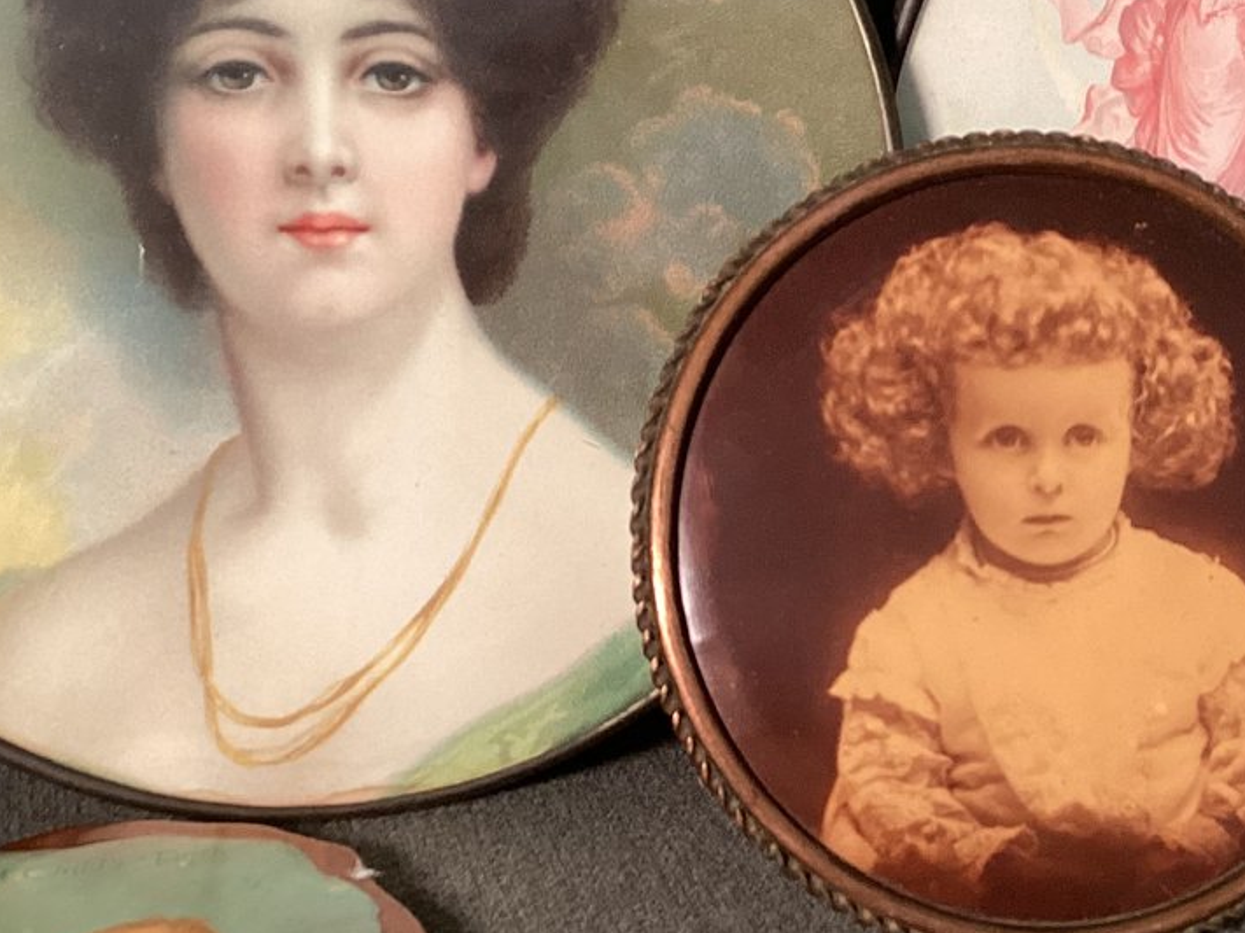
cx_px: 927
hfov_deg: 29.0
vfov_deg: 22.2
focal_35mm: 66
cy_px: 400
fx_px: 2373
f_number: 2.4
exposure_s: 1/60
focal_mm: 3.3
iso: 160
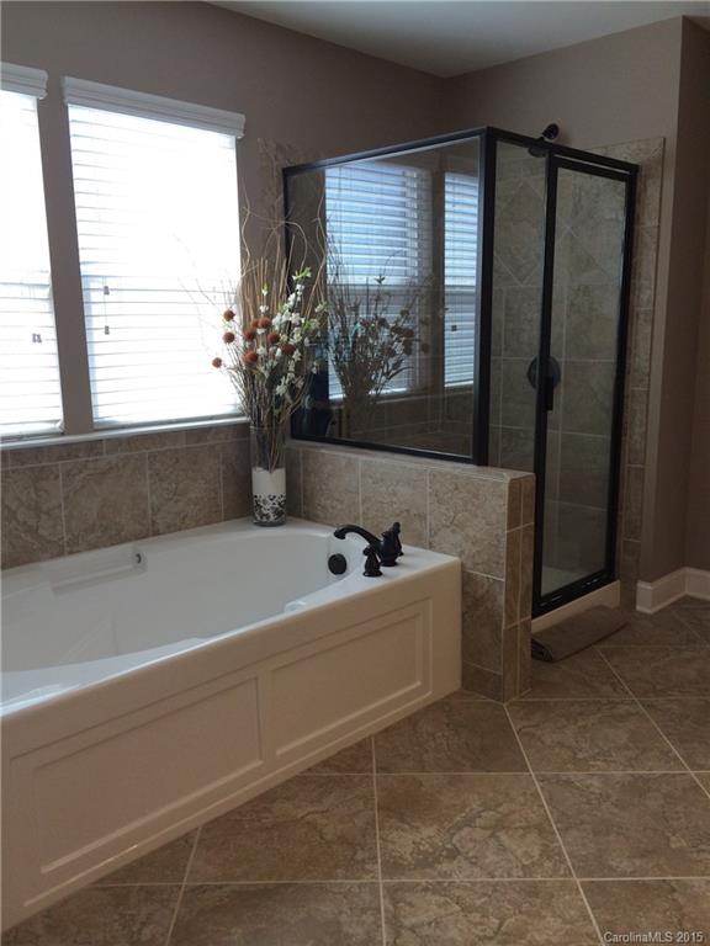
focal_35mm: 30
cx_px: 355
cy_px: 473
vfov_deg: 60.0
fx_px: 820
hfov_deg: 46.8
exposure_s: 1/120
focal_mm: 4.12
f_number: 2.2
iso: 64
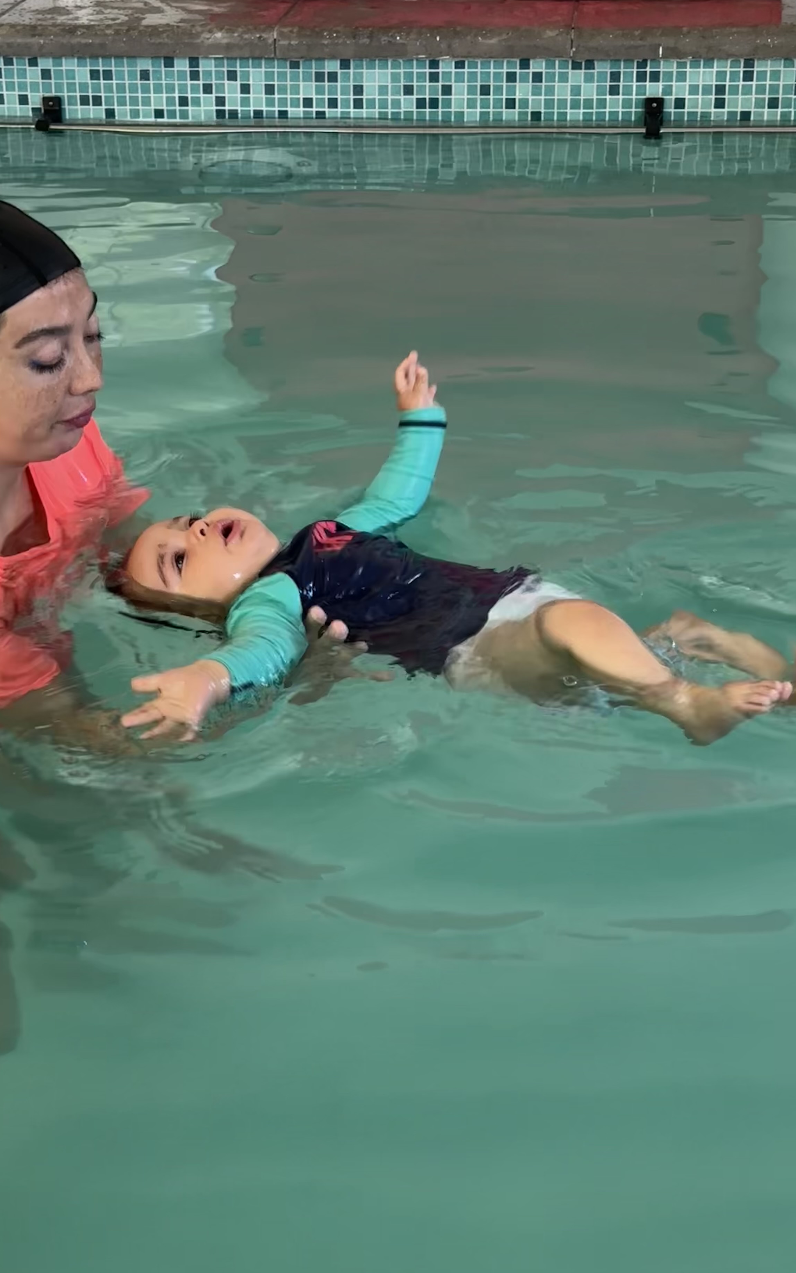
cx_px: 325
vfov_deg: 36.2
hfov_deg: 23.1
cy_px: 574
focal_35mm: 56
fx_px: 1943
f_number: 1.78
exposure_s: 1/60
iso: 125
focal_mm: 6.86
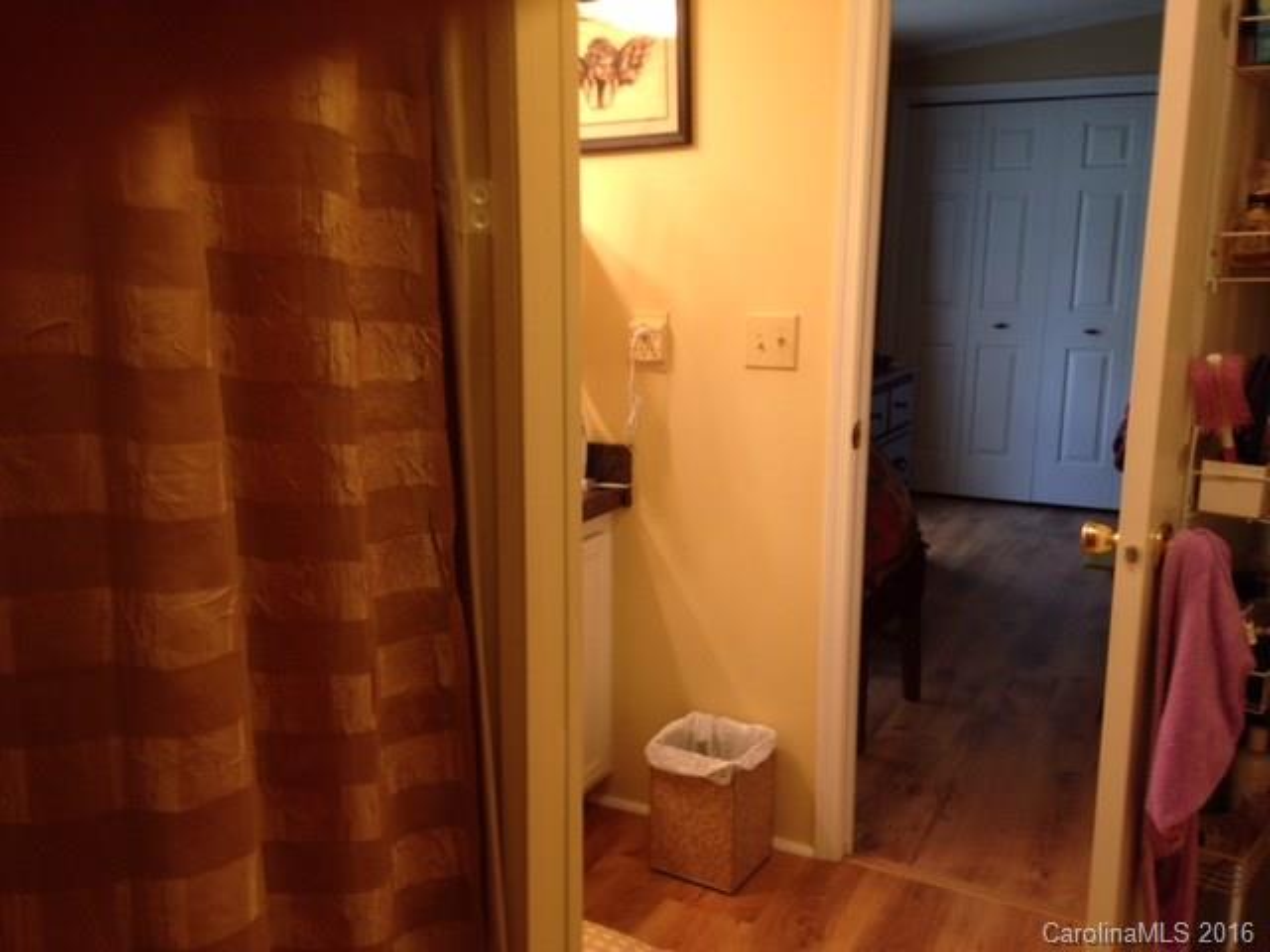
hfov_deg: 55.4
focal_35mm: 33
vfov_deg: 42.9
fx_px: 1211
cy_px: 476
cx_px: 635
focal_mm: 4.12
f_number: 2.4
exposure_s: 1/20
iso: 80
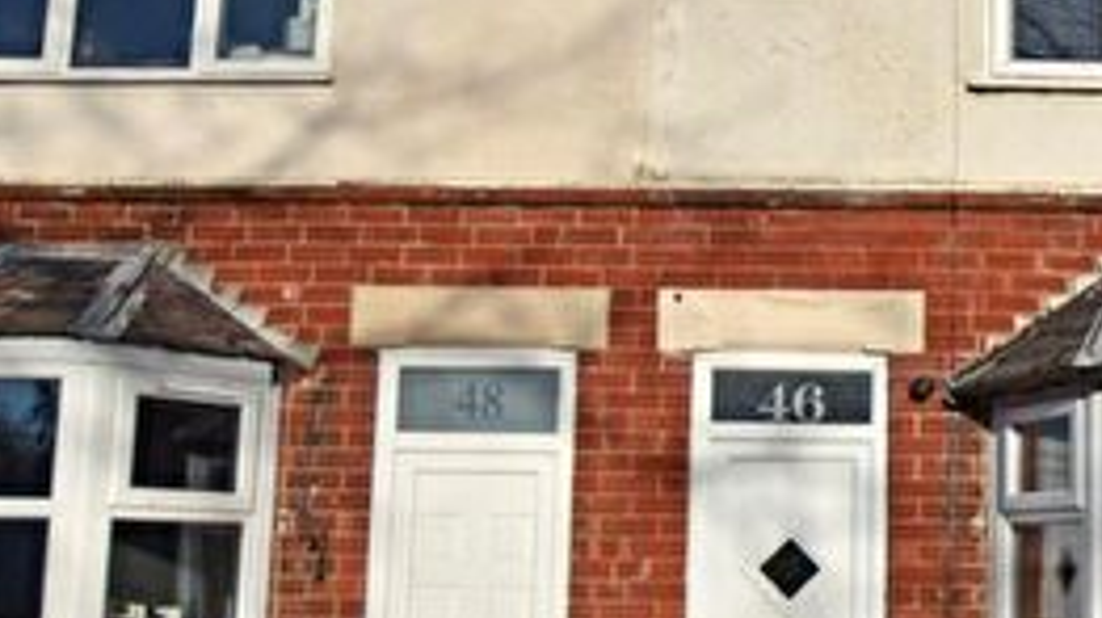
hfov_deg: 44.5
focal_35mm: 42
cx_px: 967
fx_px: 1227
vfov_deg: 28.1
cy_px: 418
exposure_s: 1/4000
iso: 100
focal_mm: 10
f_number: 3.5
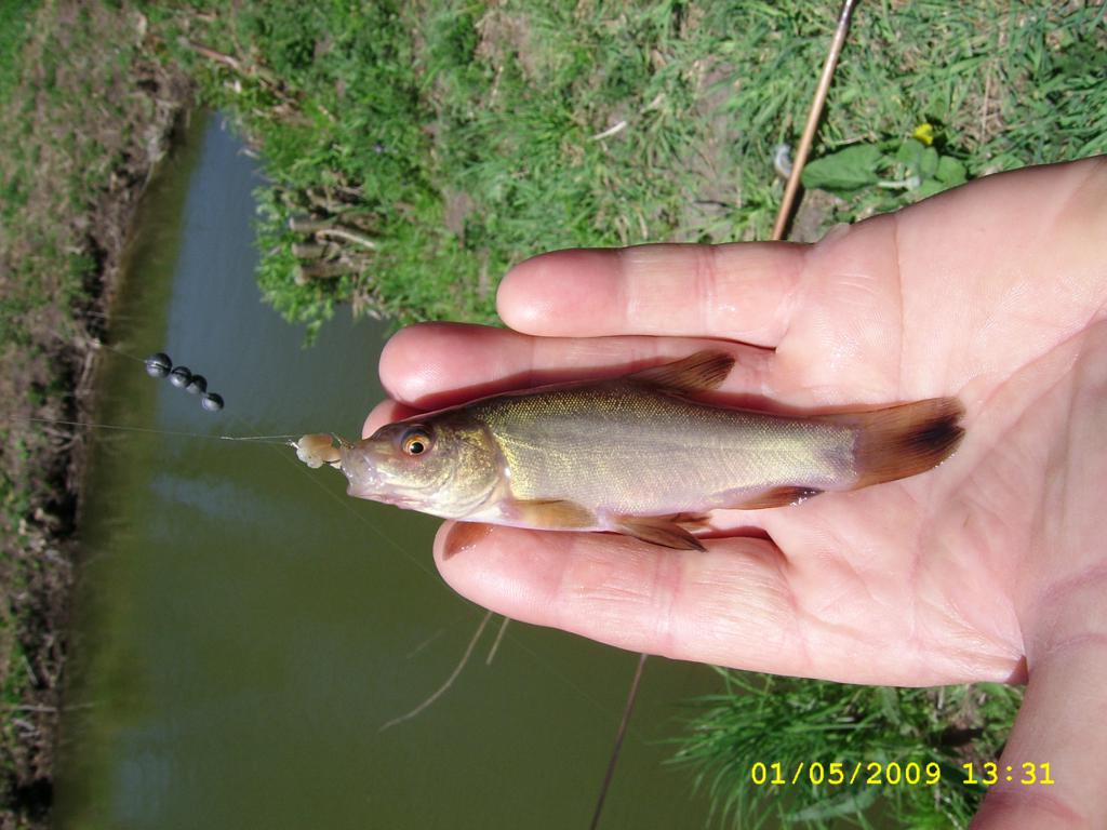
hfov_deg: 52.6
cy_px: 415
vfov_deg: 40.7
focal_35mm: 35
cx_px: 554
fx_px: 1119
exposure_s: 1/353
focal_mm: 5.95
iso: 50
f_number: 5.8
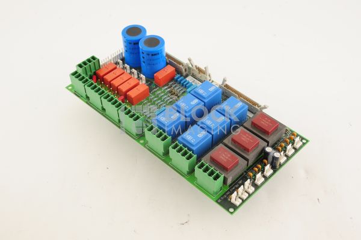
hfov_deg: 39.6
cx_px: 180
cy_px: 120
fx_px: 501
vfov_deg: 26.9
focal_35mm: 50
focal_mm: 50
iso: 1600
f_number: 11
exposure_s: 1/125
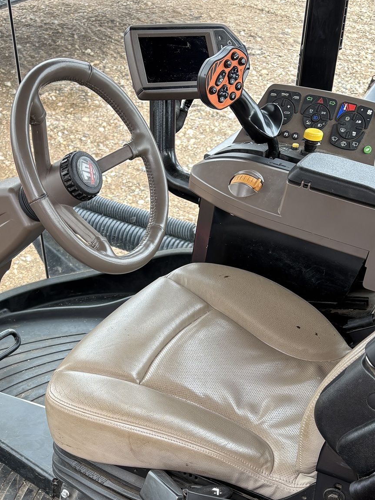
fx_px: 766
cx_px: 117
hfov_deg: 27.3
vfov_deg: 34.2
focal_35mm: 53
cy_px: 450
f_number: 1.6
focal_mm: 5.96
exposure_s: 1/122
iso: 32
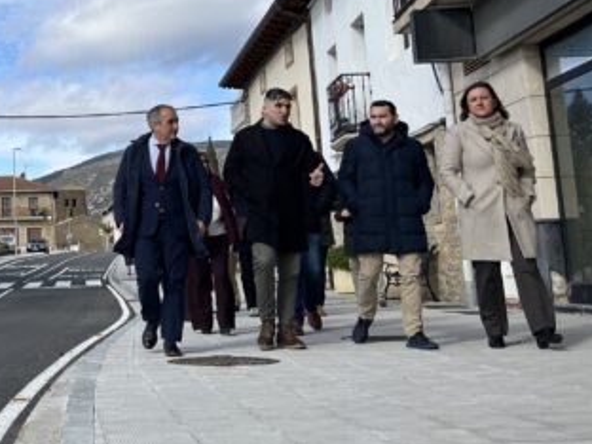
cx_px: -63
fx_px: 992
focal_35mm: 58
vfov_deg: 24.9
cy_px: 101
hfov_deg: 29.8
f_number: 1.6
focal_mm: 5.1
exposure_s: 1/3745
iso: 50
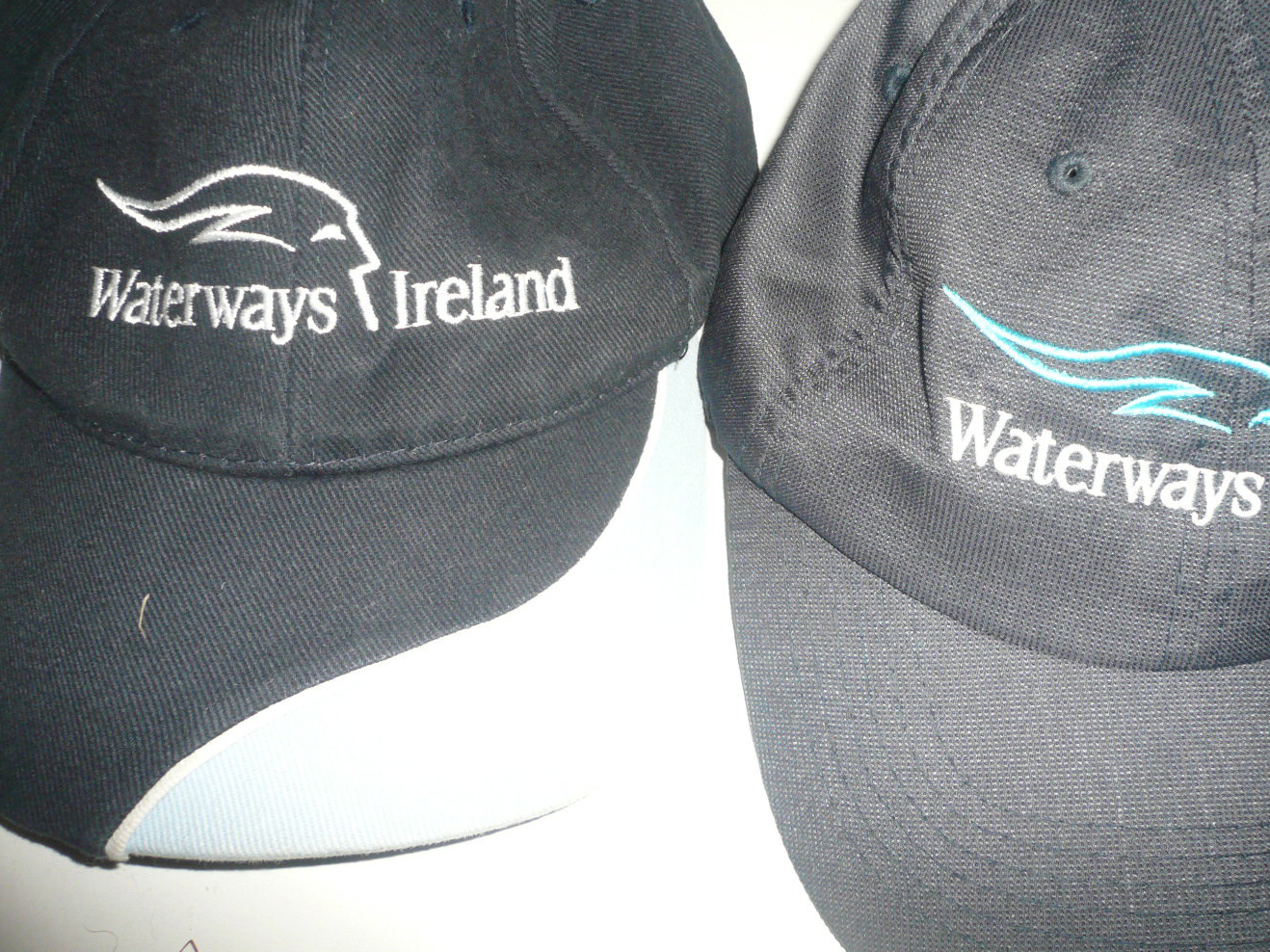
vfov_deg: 41.7
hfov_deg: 53.6
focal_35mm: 34
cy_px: 420
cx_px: 753
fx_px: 1247
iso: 100
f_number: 2.8
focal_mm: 4.6
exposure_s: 1/30
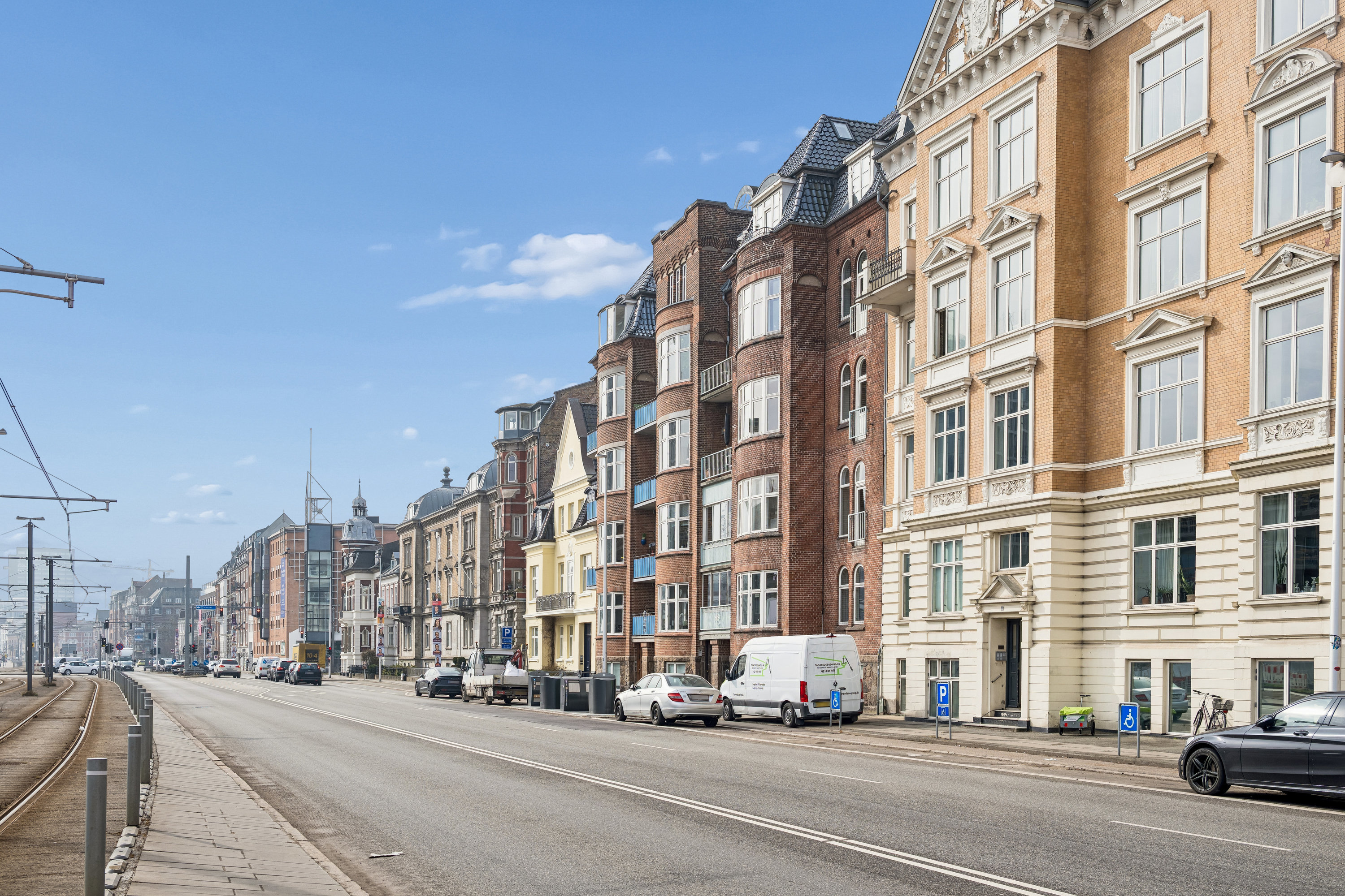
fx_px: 1308
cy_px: 448
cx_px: 672
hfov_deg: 54.4
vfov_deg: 37.9
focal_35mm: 35
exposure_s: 1/320
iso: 80
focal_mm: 35
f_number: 5.6
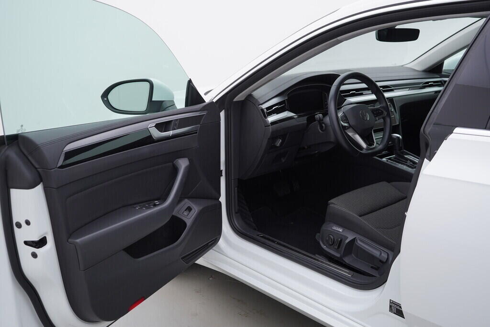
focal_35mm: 36
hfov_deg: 53.1
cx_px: 245
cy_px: 164
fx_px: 490
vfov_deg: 36.9
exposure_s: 1/80
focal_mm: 24
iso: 125
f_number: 4
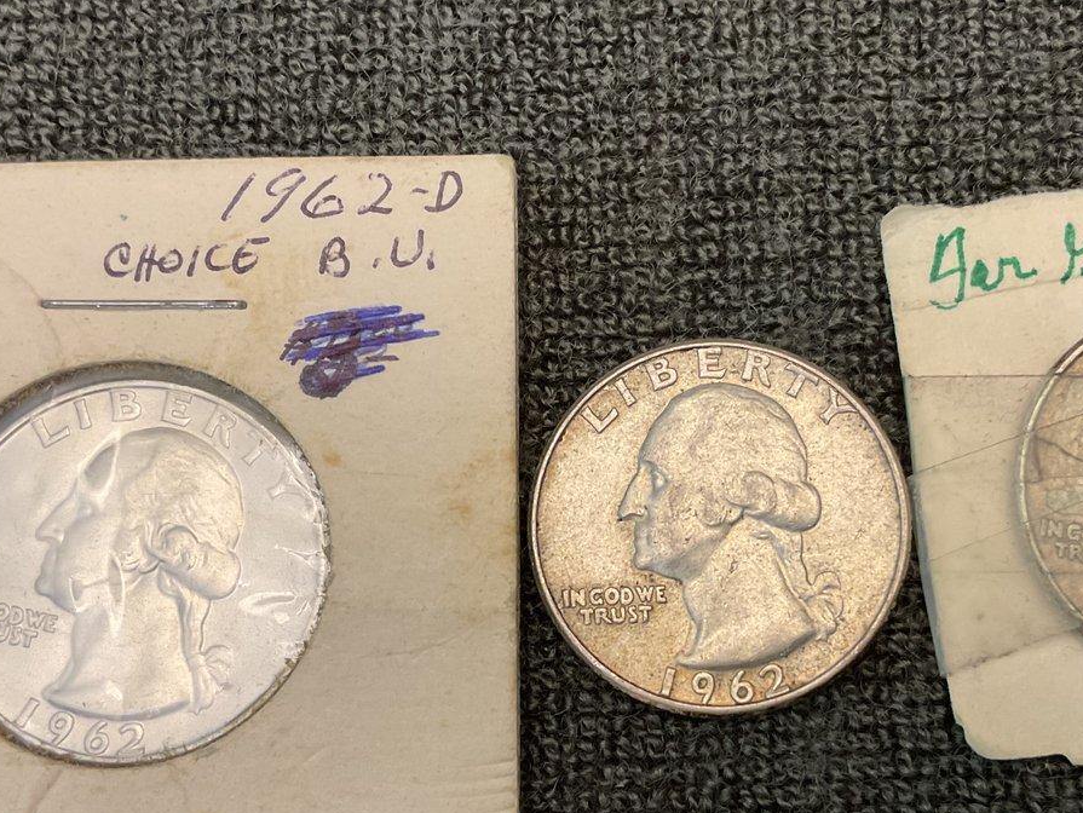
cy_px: 509
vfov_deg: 29.6
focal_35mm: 49
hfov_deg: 38.7
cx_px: 648
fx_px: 1534
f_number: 1.8
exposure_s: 1/50
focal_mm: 3
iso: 80
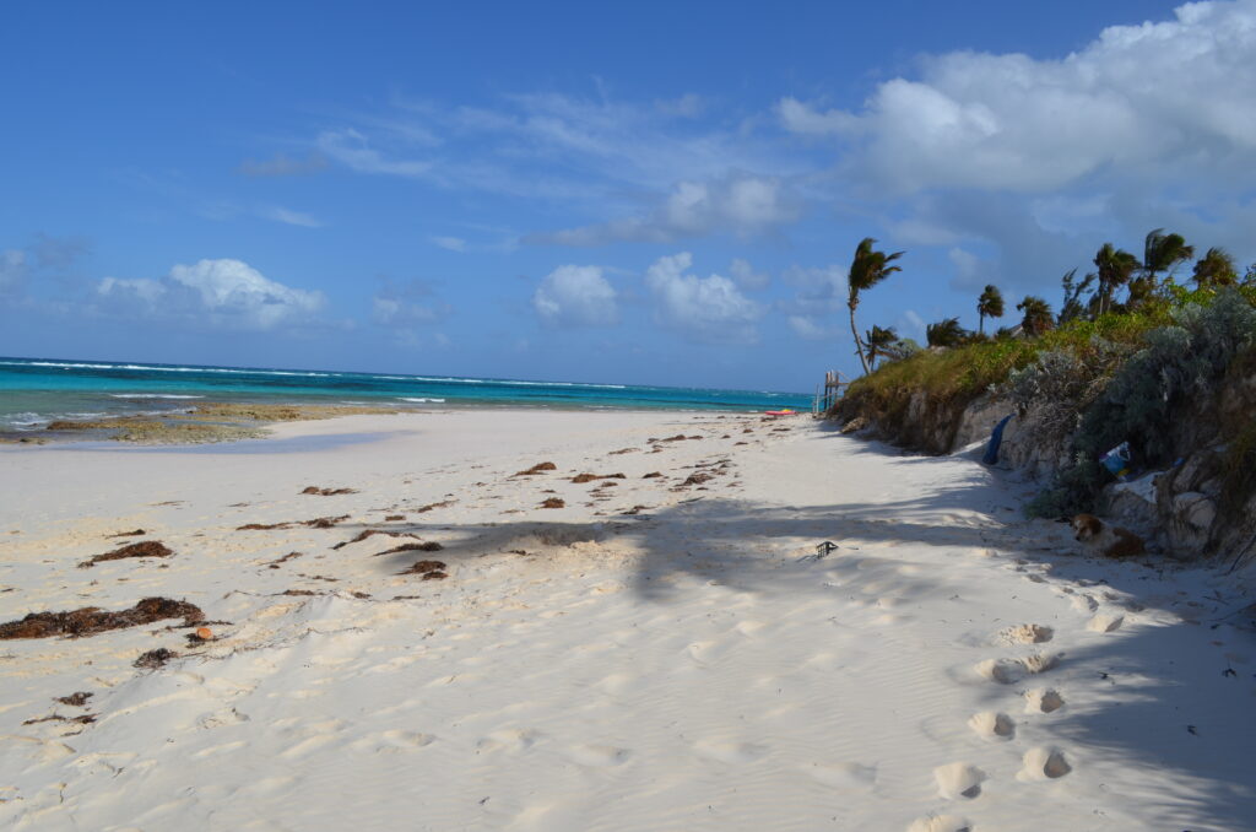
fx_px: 940
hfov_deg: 67.5
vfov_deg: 47.7
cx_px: 628
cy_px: 416
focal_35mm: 27
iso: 100
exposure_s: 1/400
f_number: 10
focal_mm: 18
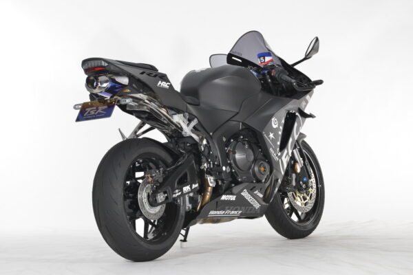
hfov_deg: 12.1
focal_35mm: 170
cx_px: 206
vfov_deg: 8.1
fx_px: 1950
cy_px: 138
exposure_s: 1/160
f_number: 14
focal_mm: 170
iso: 320
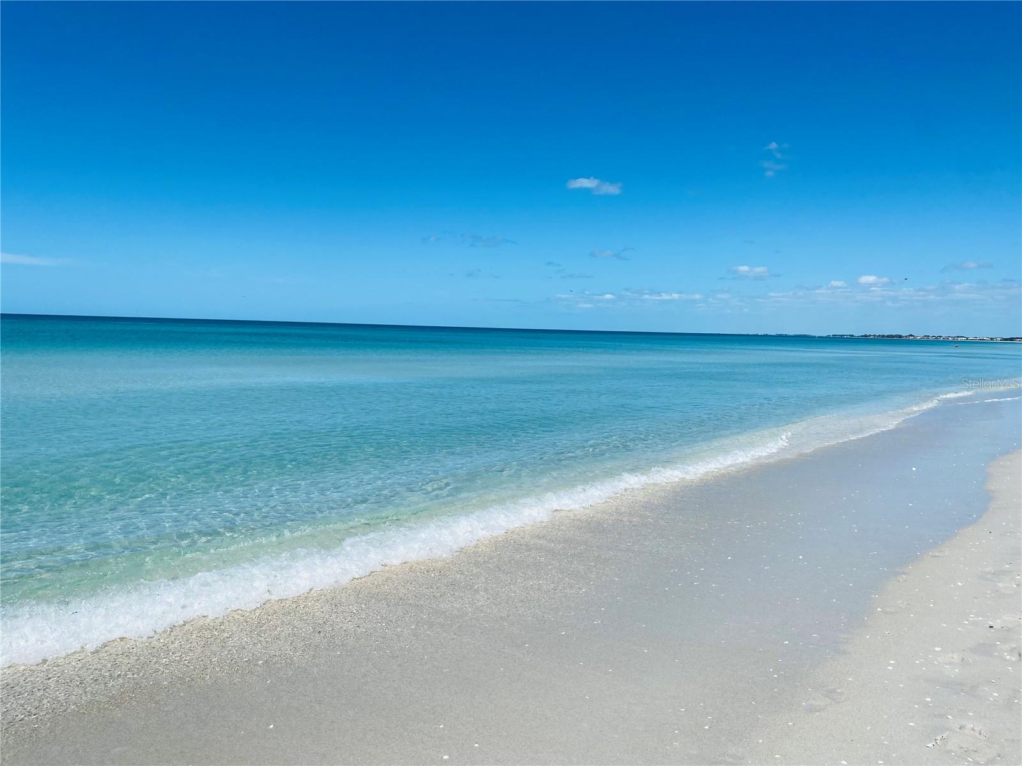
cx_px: 511
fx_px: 768
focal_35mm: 26
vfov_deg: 53.1
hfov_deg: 67.3
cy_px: 383
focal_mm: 4.25
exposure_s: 1/6410
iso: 32
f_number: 1.8
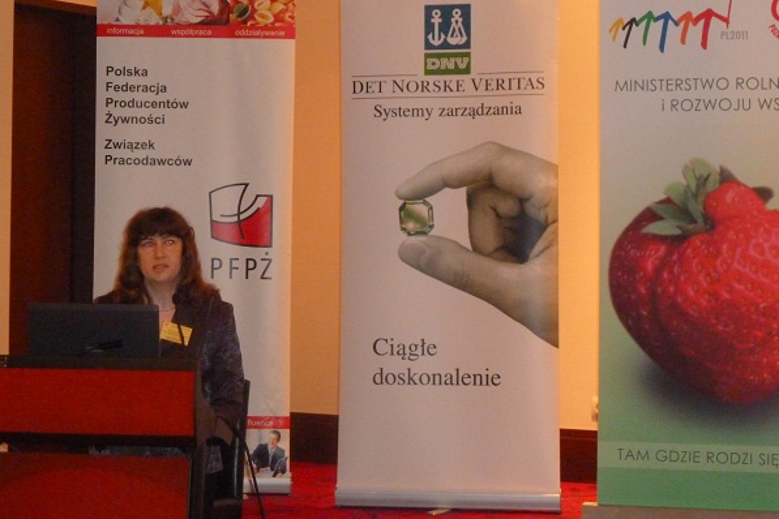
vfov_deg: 14.5
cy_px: 237
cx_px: 390
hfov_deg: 21.7
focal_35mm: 94
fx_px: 2034
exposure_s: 1/40
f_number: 4.3
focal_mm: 14.7
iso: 800
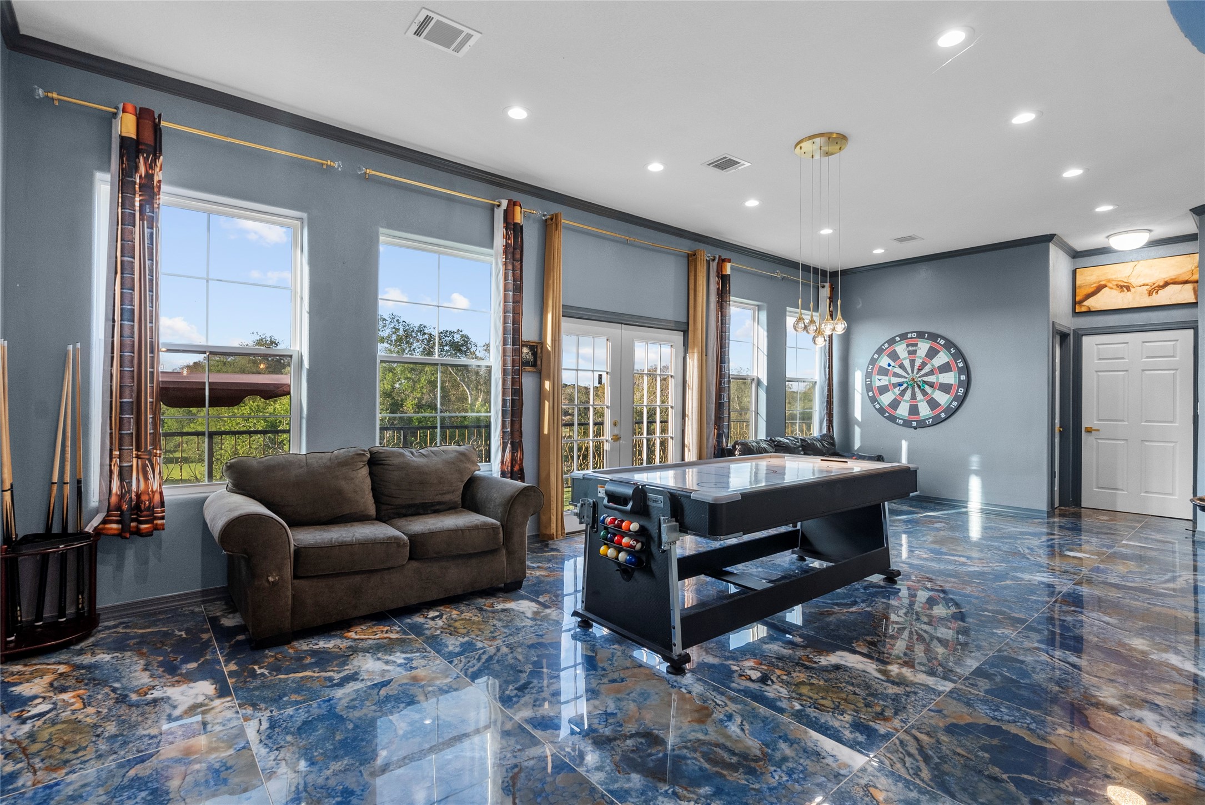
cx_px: 602
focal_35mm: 16
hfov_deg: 96.7
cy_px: 402
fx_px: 536
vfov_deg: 73.8
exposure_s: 1/30
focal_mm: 16
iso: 2000
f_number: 9
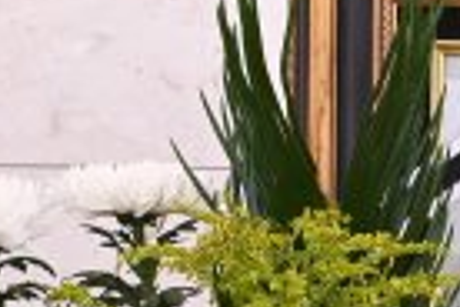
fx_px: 10528
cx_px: 747
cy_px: 474
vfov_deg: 1.7
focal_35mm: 824
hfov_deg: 2.5
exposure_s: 1/500
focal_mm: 200
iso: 5000
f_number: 4
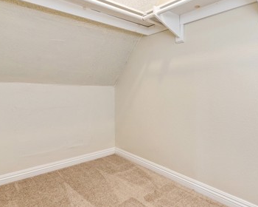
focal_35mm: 24
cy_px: 90
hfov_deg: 68.8
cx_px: 167
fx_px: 183
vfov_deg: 58.6
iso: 1100
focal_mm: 14
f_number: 4
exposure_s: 1/60
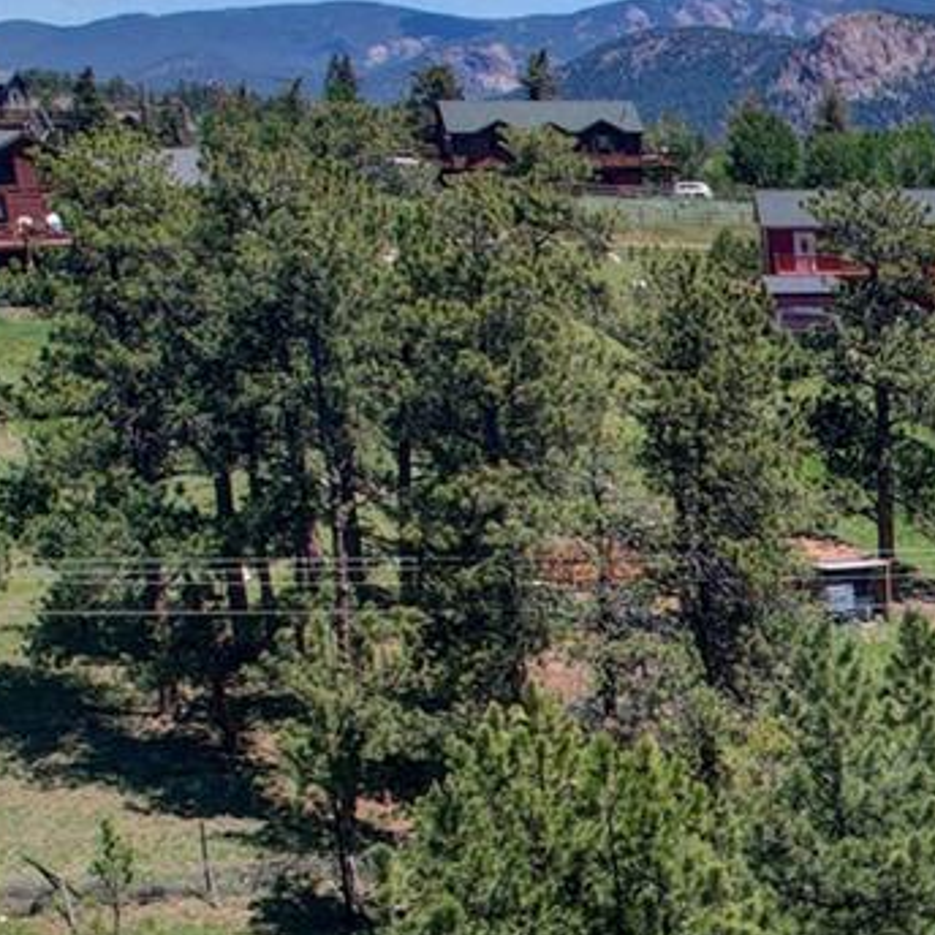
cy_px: 1006
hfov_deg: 16.9
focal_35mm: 87
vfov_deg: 19.2
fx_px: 2659
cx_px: 1617
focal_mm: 8.4
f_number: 2.8
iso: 110
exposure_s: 1/2500
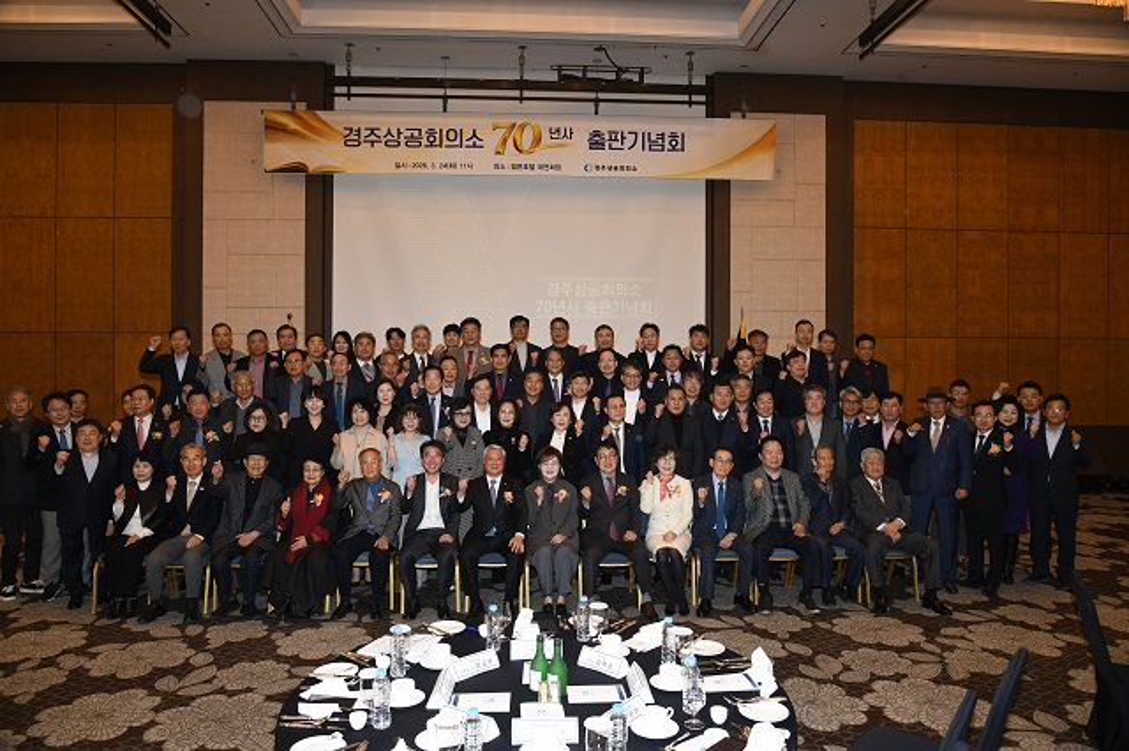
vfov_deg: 53.1
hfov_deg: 73.8
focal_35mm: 24
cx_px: 564
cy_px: 376
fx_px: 752
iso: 1000
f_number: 6.3
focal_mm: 24
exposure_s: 1/160
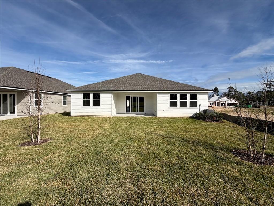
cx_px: 137
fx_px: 111
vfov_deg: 85.7
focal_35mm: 14
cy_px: 103
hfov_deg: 102.1
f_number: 2.2
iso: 20
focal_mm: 2.22
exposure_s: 1/1368
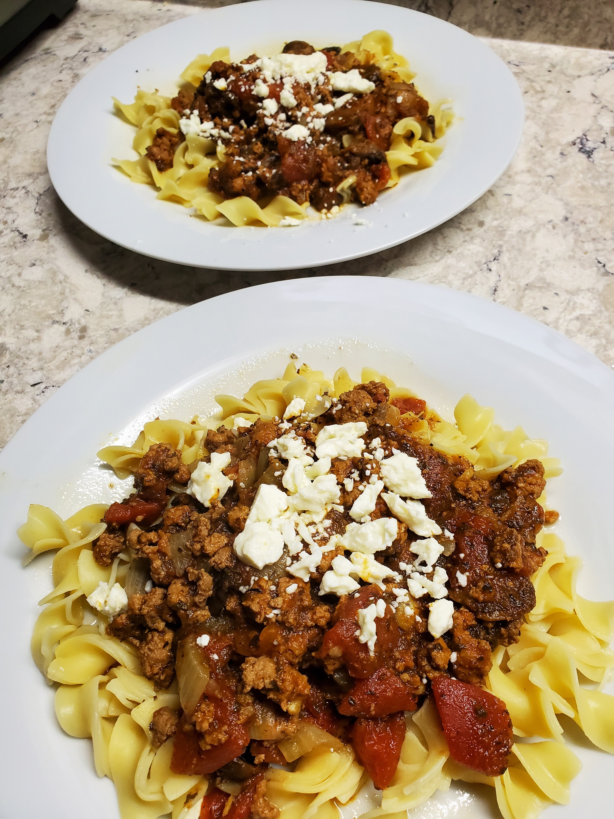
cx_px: 307
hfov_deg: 53.1
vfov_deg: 67.3
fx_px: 615
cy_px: 410
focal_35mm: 26
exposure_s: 1/59
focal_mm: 4.3
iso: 200
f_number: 2.4
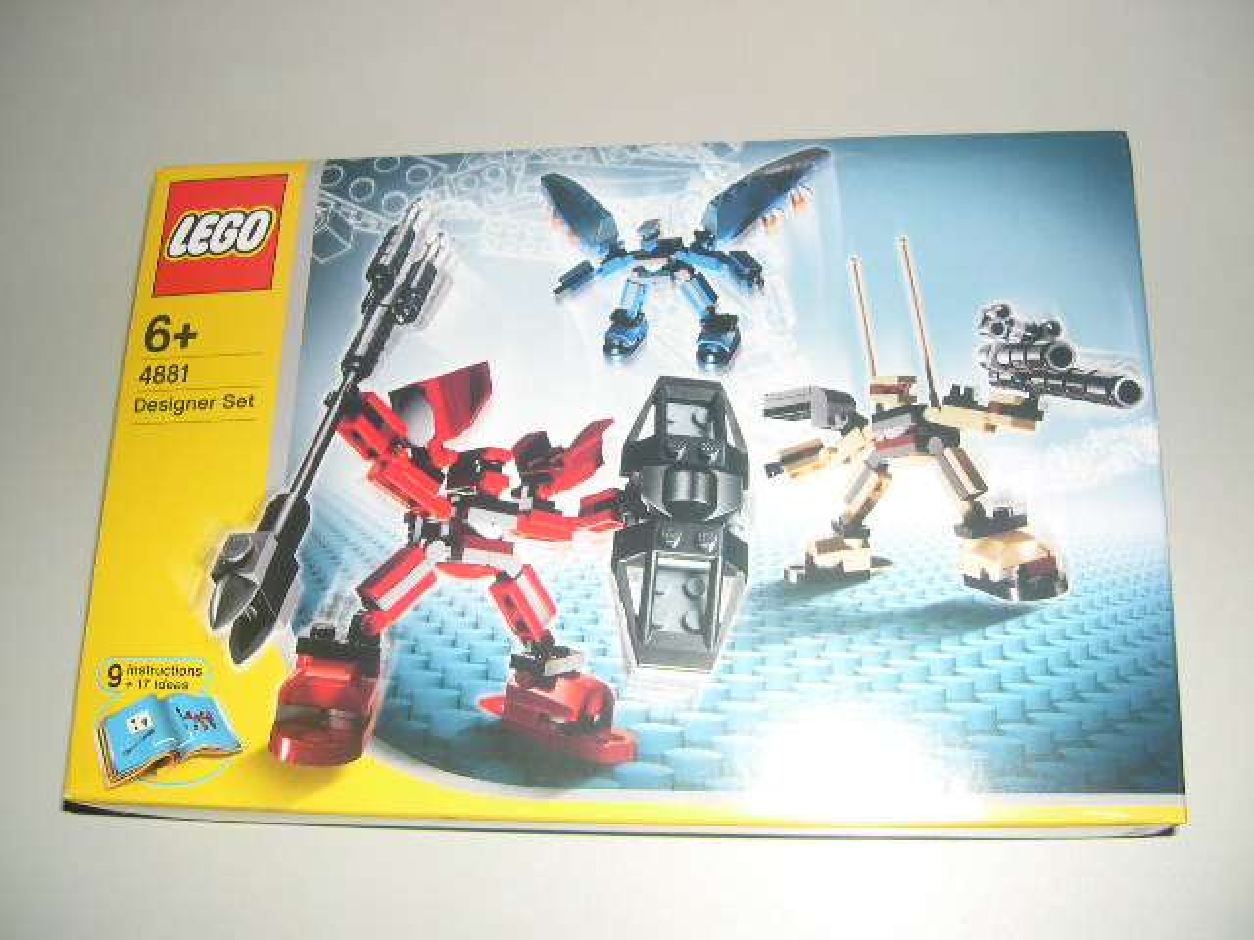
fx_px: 1377
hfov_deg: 49.0
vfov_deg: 37.7
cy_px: 470
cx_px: 627
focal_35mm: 38
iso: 100
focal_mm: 8
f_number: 2.8
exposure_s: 1/60
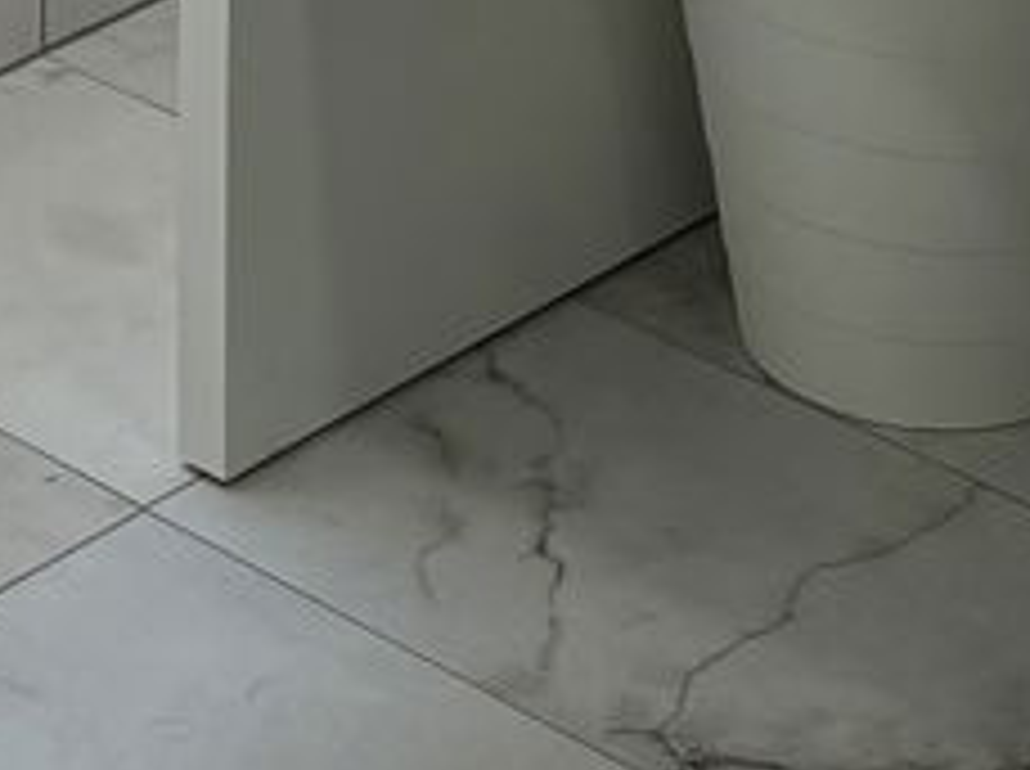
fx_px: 5407
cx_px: -603
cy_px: -554
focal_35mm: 182
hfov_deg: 10.4
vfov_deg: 7.9
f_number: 1.6
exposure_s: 1/121
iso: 64
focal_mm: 5.96
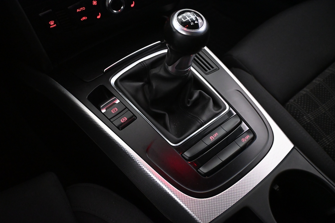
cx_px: 168
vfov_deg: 39.1
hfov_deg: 56.1
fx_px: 314
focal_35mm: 34
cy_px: 112
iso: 5600
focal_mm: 22.5
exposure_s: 1/60
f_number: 4
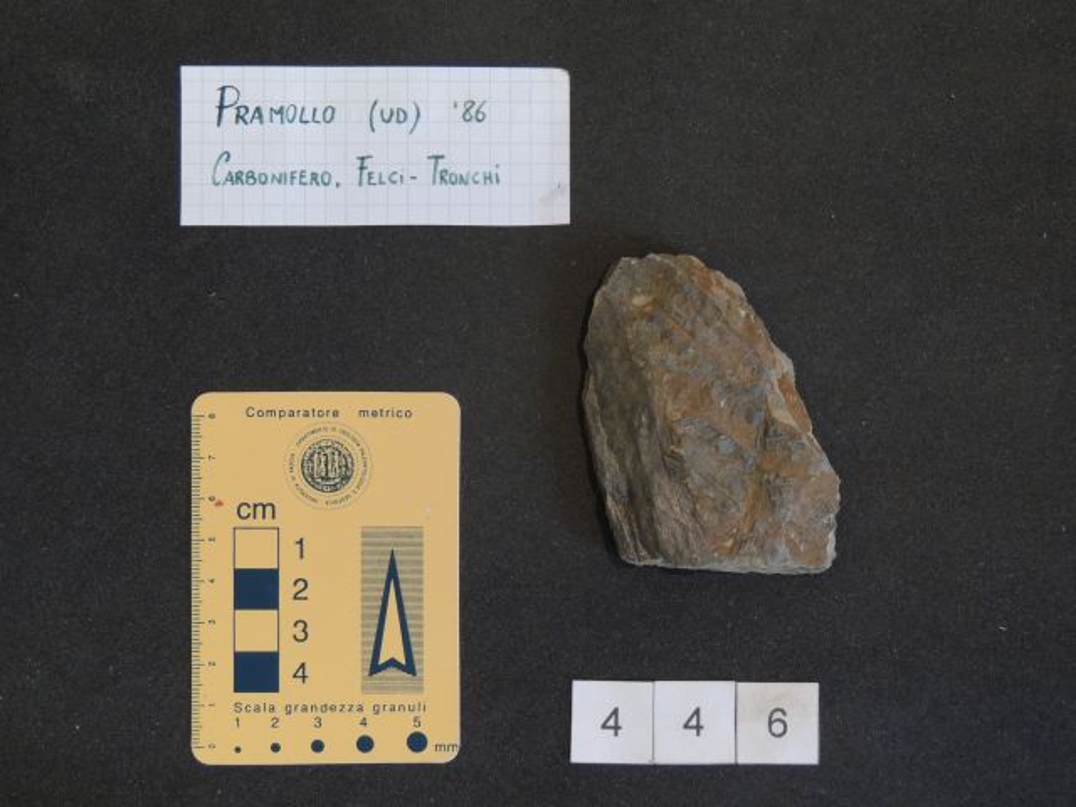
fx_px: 2798
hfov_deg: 21.8
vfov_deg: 16.4
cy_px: 404
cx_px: 538
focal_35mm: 90
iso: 400
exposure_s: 1/30
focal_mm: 16
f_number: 4.1
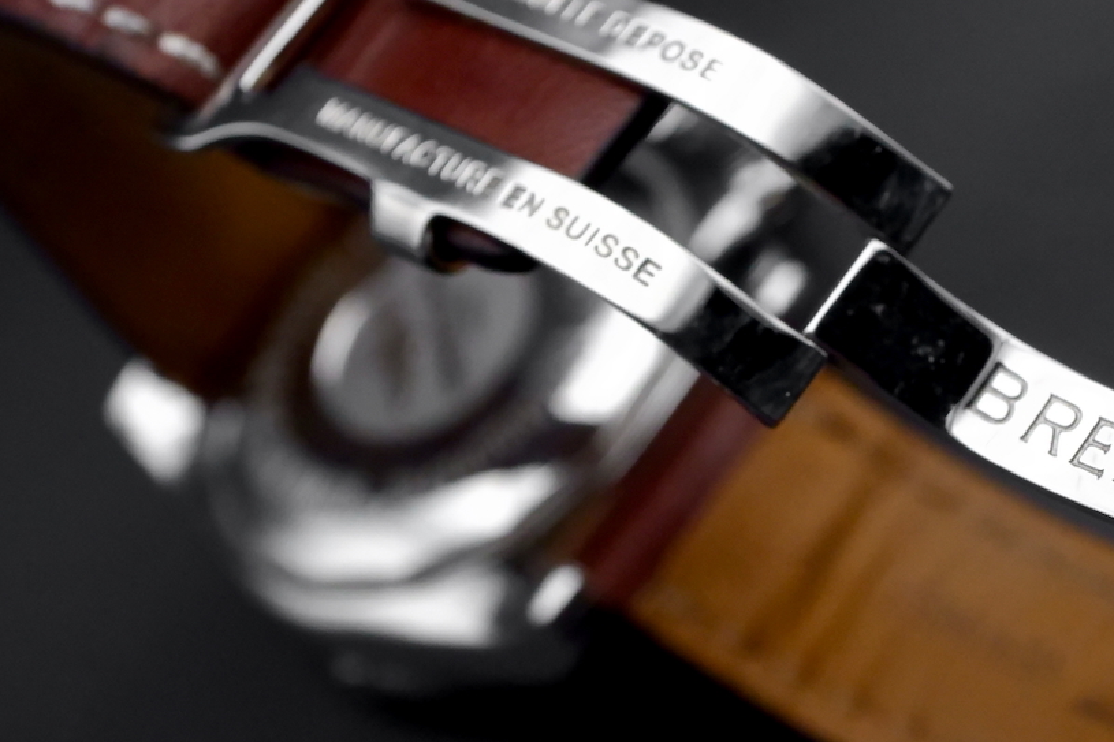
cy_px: 319
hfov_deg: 20.4
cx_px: 704
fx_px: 3094
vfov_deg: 13.7
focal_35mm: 100
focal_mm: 40.7
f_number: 8
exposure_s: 1/4000
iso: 6400
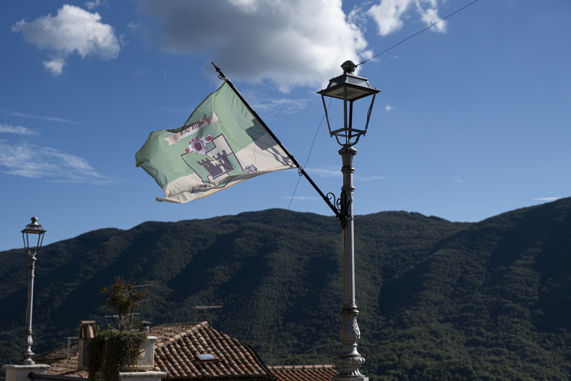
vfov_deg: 28.1
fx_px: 761
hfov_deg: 41.1
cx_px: 286
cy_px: 190
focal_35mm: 48
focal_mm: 32.1
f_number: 2.8
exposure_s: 1/4700
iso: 250
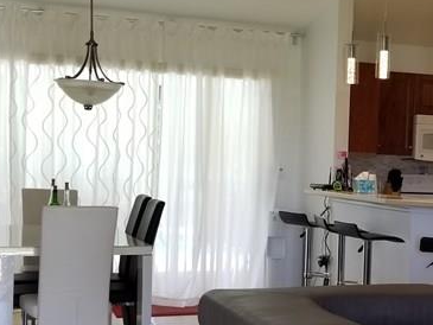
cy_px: 230
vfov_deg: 20.1
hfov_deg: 25.9
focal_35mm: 73
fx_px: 913
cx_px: 386
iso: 64
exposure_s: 1/60
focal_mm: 4.25
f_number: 1.7
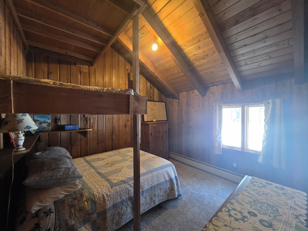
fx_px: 116
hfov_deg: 106.2
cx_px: 154
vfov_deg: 89.9
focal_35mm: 13
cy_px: 116
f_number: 1.9
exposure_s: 1/60
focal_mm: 2.2
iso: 640
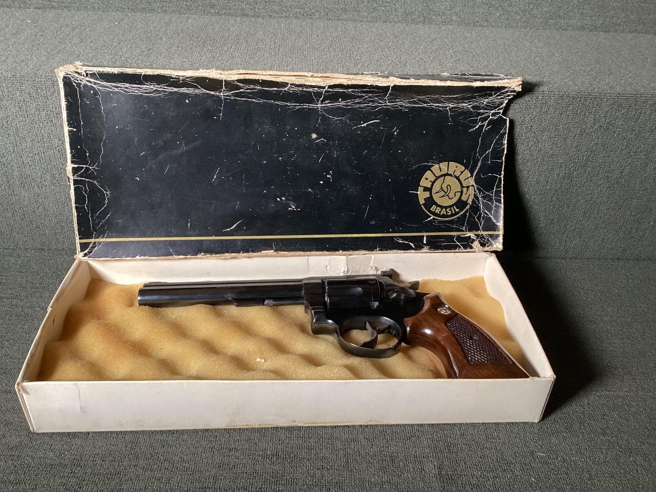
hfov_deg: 58.3
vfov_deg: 45.4
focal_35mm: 31
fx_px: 588
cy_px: 246
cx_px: 328
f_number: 2.4
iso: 320
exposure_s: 1/60
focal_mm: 3.3
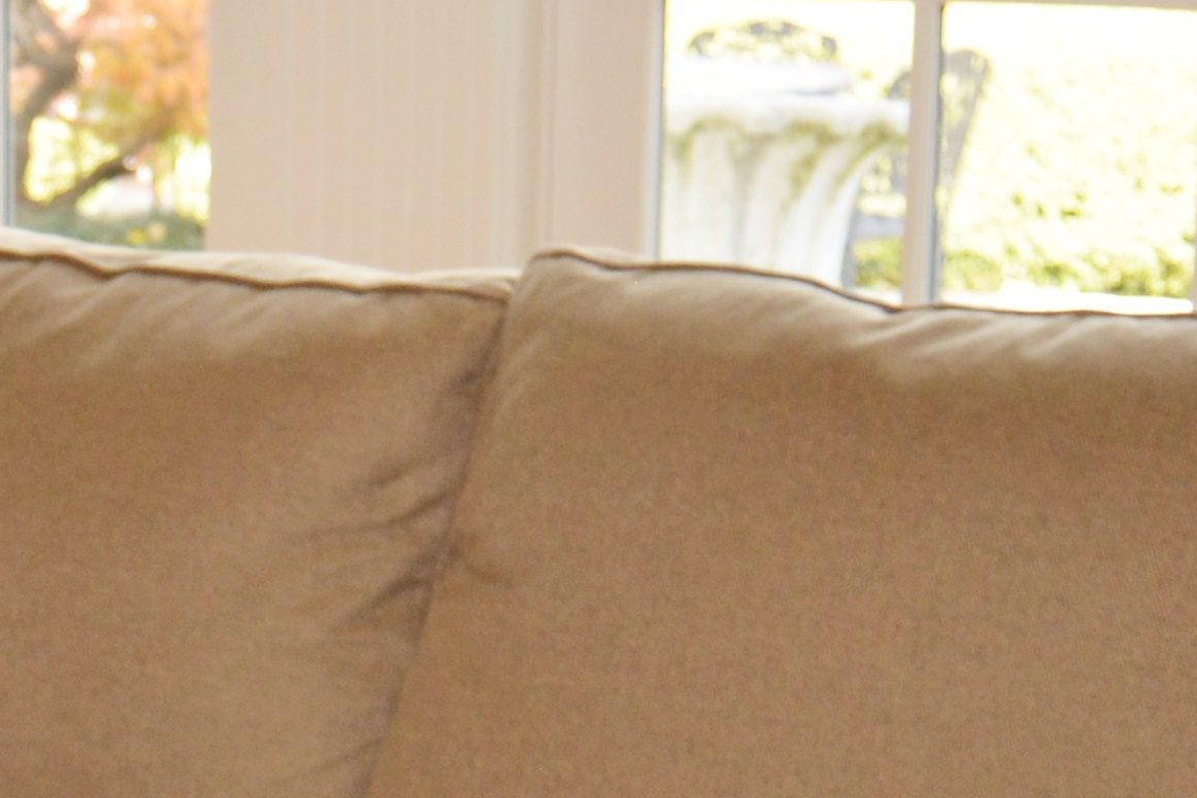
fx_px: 5651
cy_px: 1168
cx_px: -673
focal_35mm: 170
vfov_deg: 7.9
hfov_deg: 11.5
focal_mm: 22
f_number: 3.5
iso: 320
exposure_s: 1/125
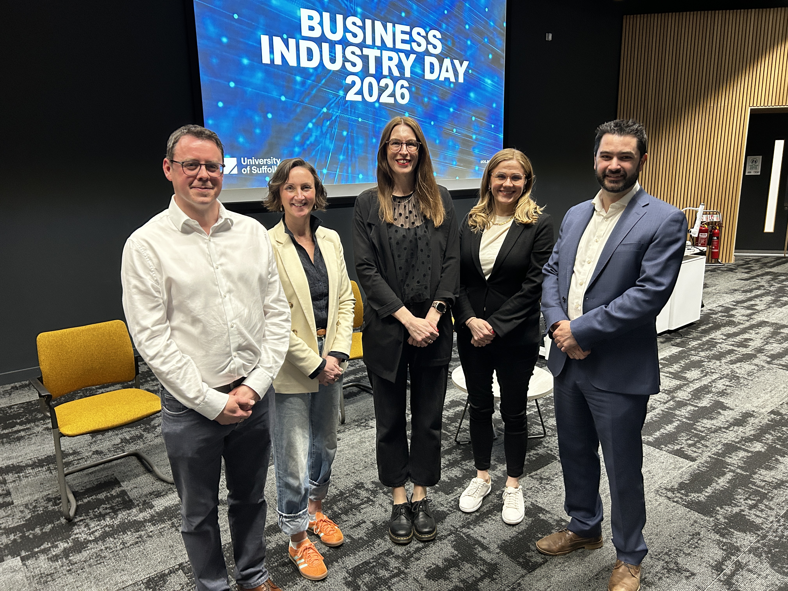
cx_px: 394
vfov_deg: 53.1
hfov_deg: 67.3
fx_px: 592
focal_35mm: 26
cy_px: 296
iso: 400
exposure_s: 1/40
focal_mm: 5.7
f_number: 1.5
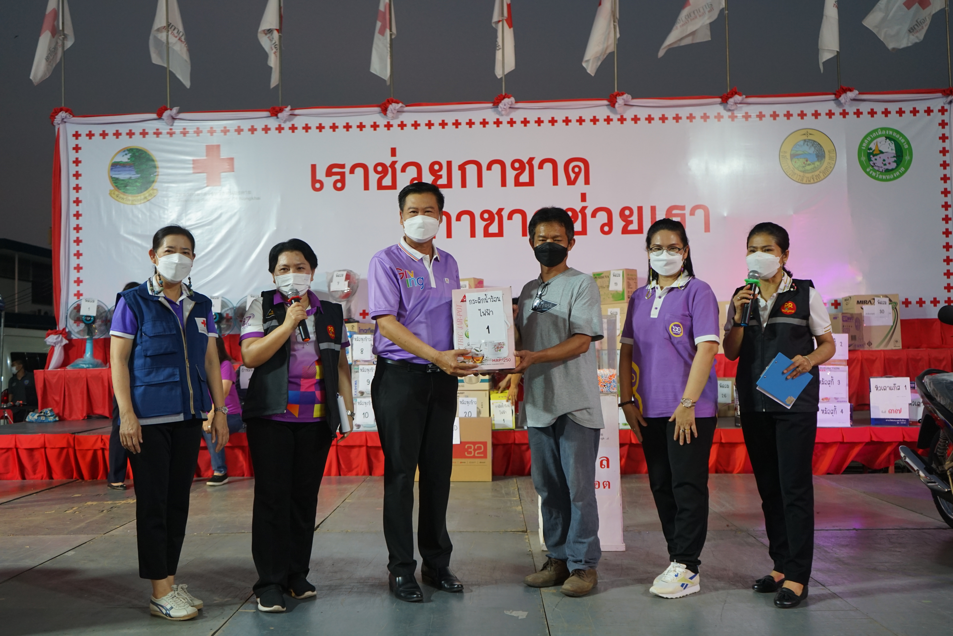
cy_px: 318
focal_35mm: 34
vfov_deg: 38.9
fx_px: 900
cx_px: 476
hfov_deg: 55.8
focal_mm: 34
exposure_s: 1/160
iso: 800
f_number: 4
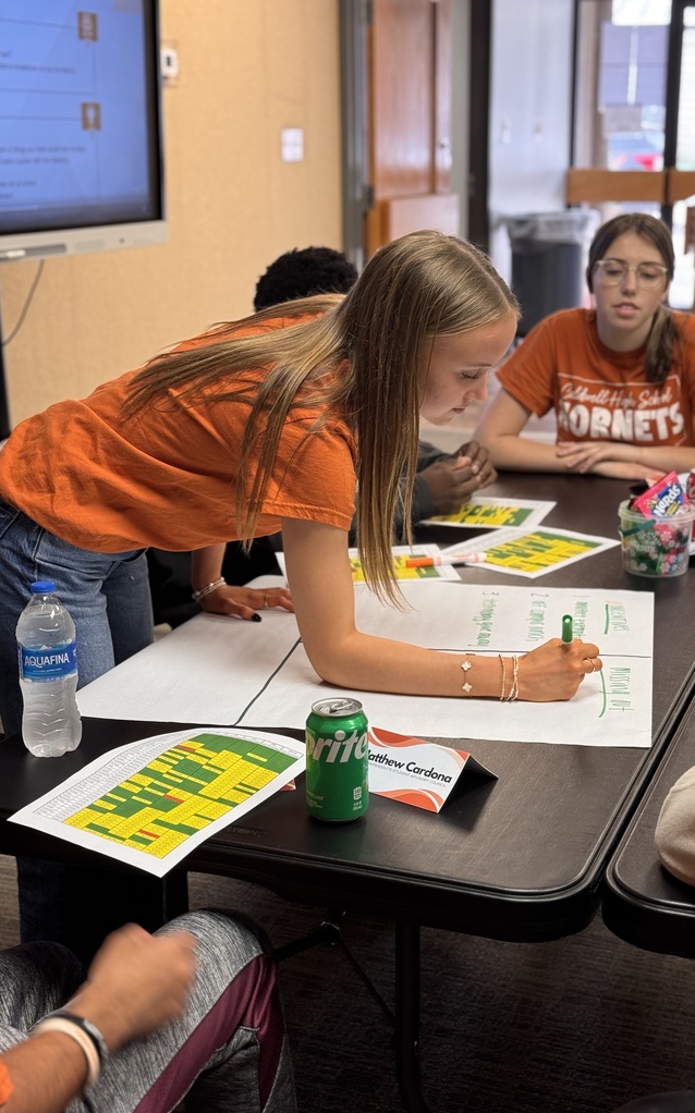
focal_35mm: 51
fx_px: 1547
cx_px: 415
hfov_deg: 25.3
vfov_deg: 39.6
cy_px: 556
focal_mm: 6.76
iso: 80
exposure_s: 1/60
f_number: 1.78
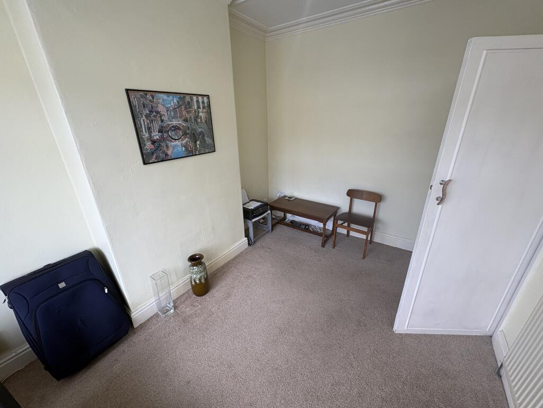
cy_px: 204
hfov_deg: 102.1
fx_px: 220
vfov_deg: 85.7
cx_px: 272
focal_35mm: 14
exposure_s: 1/99
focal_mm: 2.22
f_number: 2.2
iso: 100
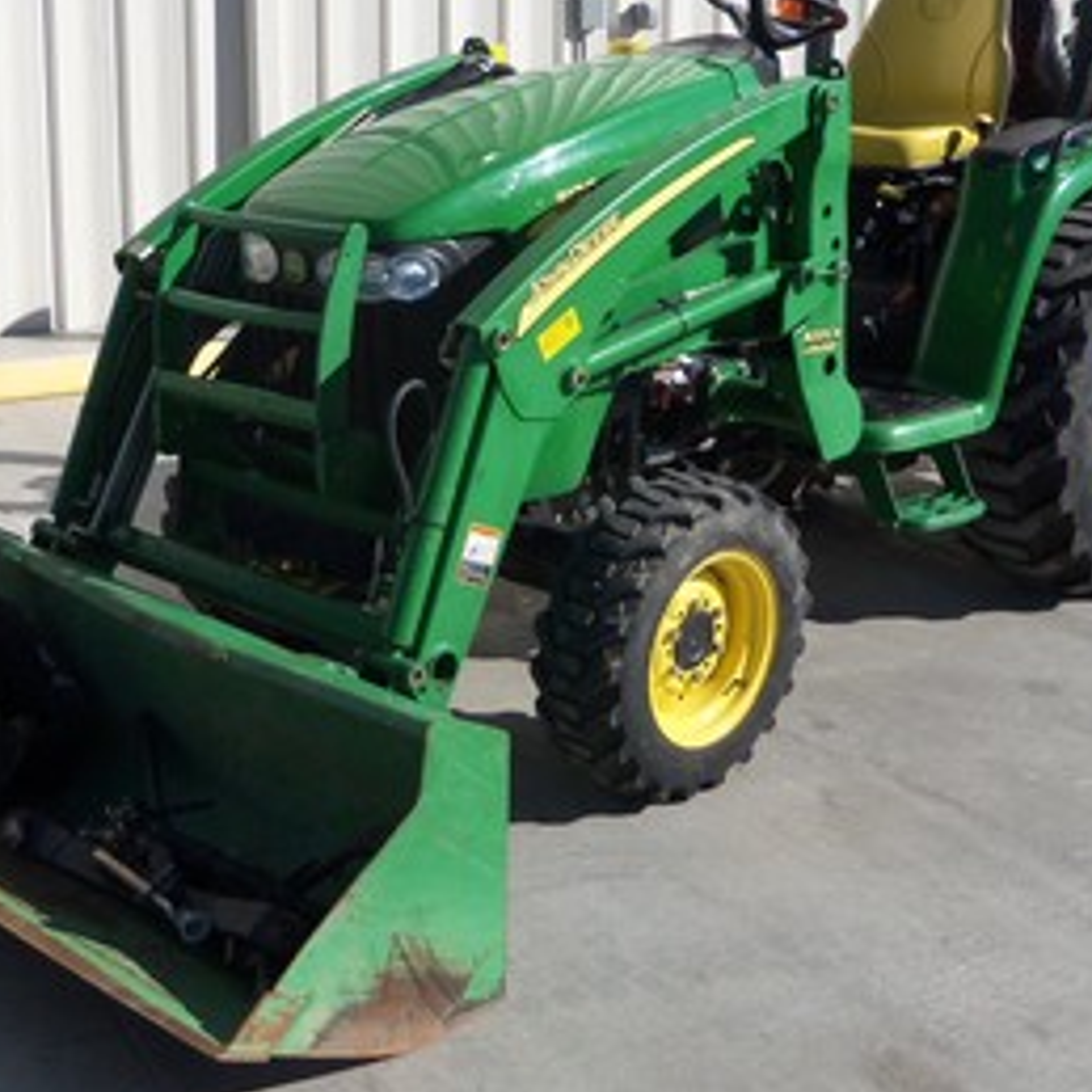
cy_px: 375
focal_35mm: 52
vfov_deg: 32.5
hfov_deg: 32.8
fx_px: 1856
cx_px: 523
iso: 64
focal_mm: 5.1
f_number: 3.9
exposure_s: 1/640
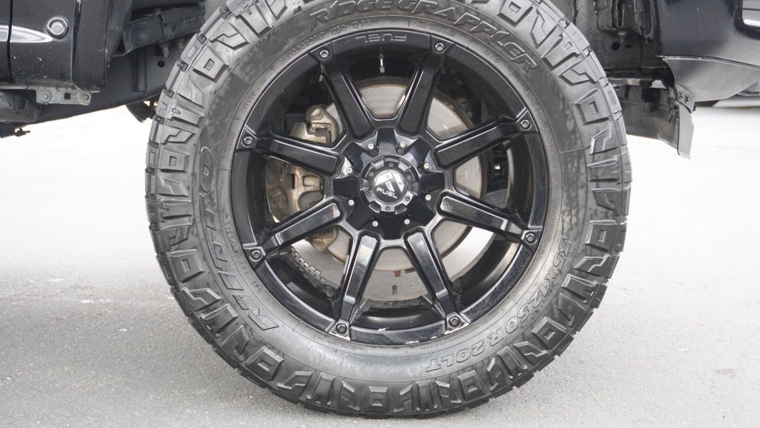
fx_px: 1209
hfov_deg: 34.9
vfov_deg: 20.0
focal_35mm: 60
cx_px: 381
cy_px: 176
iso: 1000
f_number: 5.6
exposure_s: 1/160
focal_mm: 38
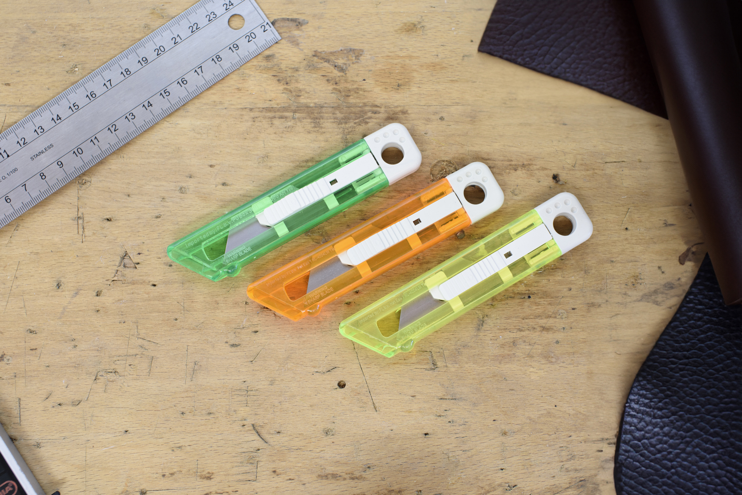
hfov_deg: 39.6
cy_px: 248
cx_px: 371
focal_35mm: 50
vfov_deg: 27.0
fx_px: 1031
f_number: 6.3
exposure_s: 1/15
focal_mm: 50
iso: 640
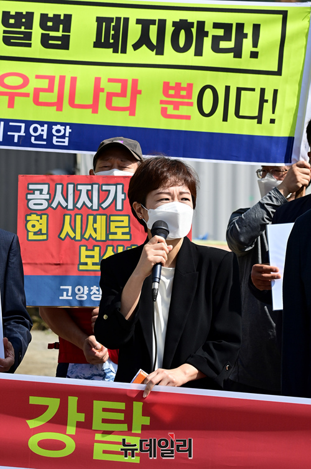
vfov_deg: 14.7
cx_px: 156
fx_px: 1819
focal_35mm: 140
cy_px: 234
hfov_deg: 9.8
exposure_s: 1/400
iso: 200
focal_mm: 140
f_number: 8
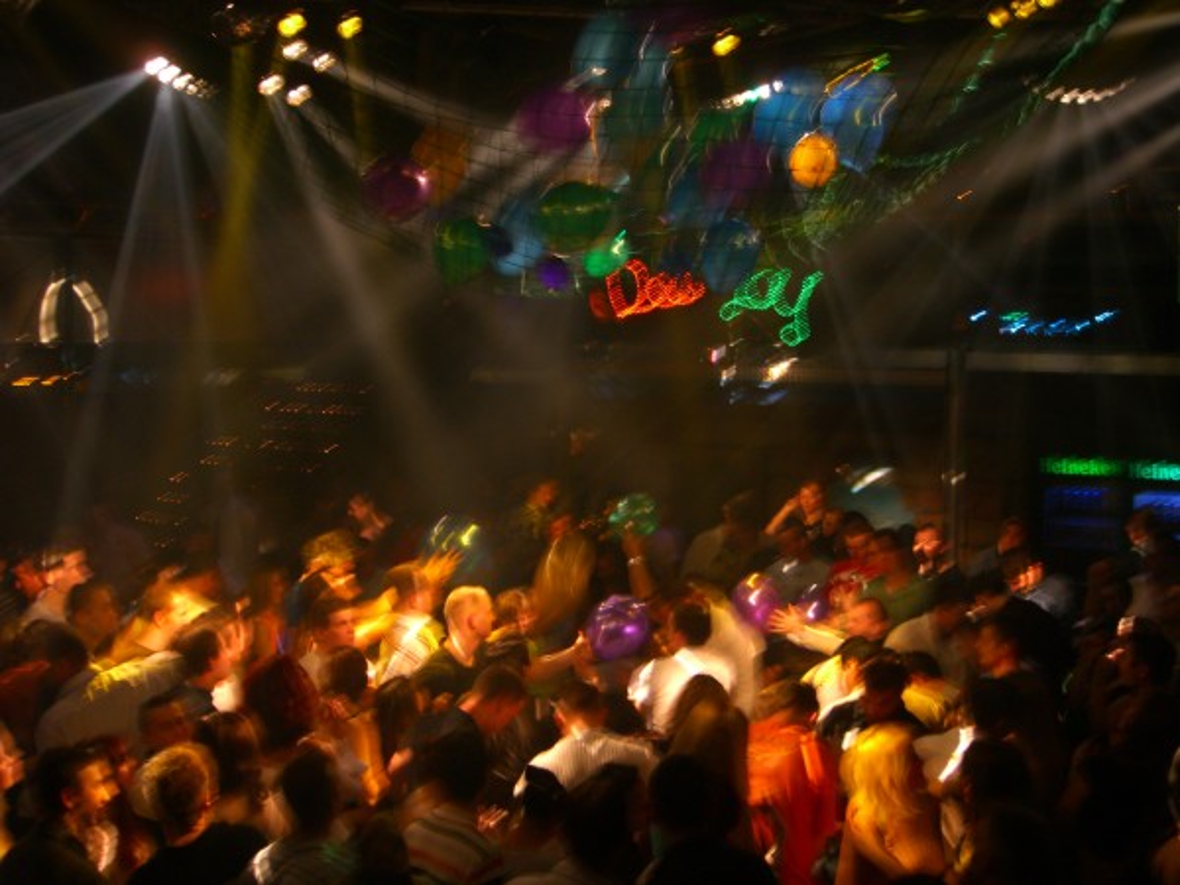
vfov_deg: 31.5
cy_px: 442
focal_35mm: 46
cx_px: 590
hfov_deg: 41.2
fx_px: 1568
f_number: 3.1
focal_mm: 9.5
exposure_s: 1/8
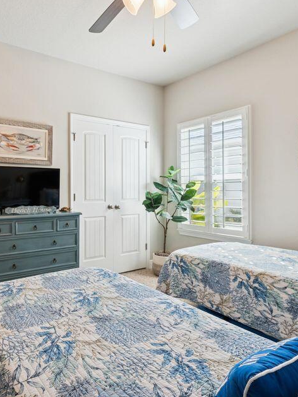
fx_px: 252
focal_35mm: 22
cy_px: 196
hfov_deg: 57.8
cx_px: 73
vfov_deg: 76.4
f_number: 8
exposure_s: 1/25
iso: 160
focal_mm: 10
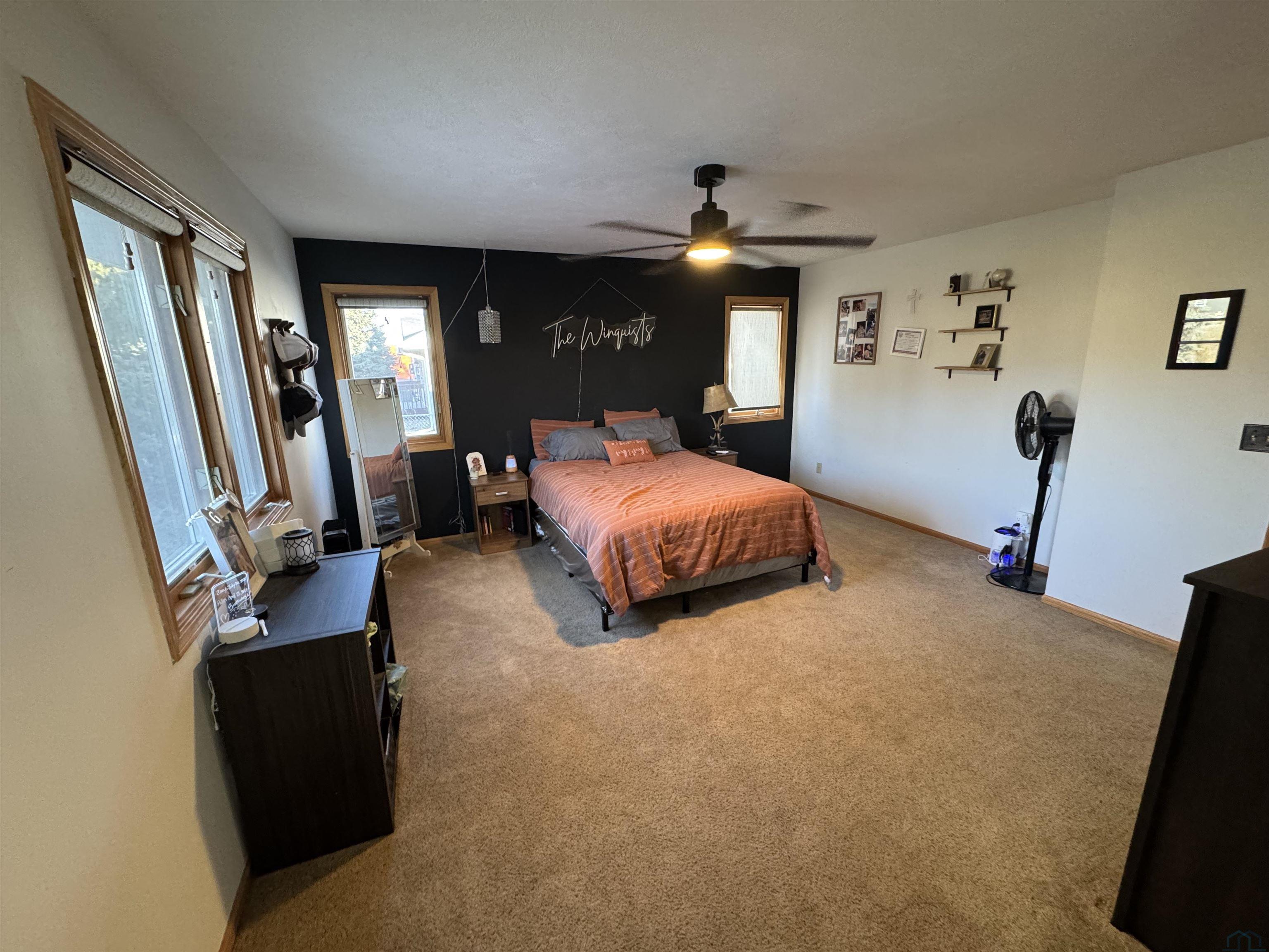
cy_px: 476
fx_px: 513
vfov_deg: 85.7
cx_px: 634
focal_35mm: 14
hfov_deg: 102.1
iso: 500
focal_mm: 2.22
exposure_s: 1/60
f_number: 2.2
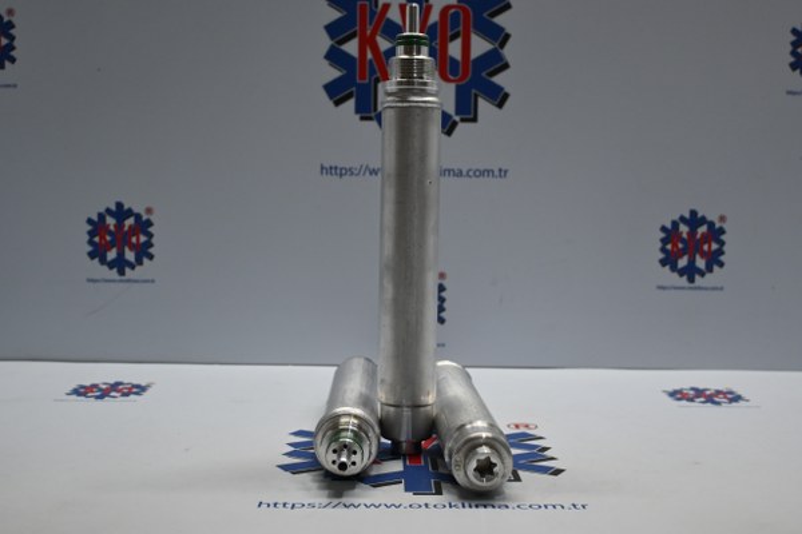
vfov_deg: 29.9
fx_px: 1002
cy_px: 267
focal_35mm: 45
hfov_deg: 43.6
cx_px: 401
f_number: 4.8
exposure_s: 1/125
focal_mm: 30
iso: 720
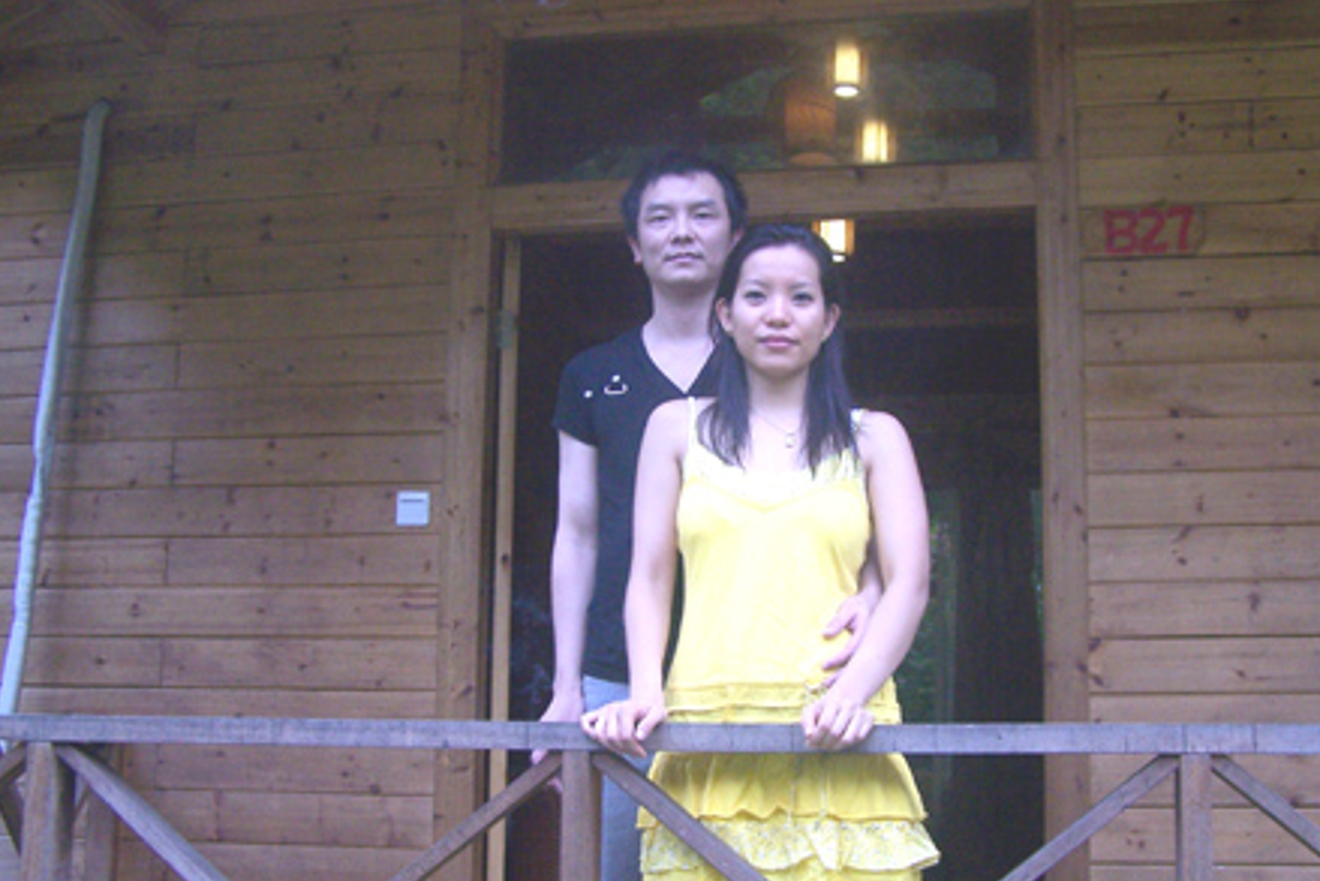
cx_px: 728
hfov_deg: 43.5
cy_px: 486
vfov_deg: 29.9
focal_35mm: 45
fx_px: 1650
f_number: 2.8
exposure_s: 1/160
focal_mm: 6.3
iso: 200
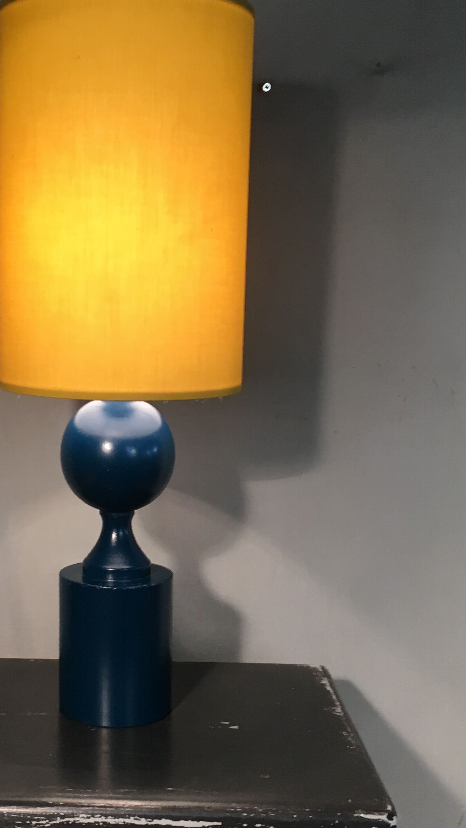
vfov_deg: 43.7
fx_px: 1032
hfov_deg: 25.1
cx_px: 102
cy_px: 445
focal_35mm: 47
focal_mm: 4.15
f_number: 2.2
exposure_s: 1/33
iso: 32
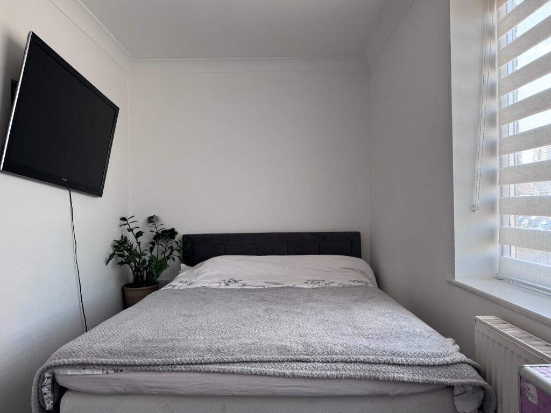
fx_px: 382
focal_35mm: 24
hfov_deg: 71.6
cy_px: 206
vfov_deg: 56.8
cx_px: 276
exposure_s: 1/121
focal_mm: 6.76
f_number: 1.78
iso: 100
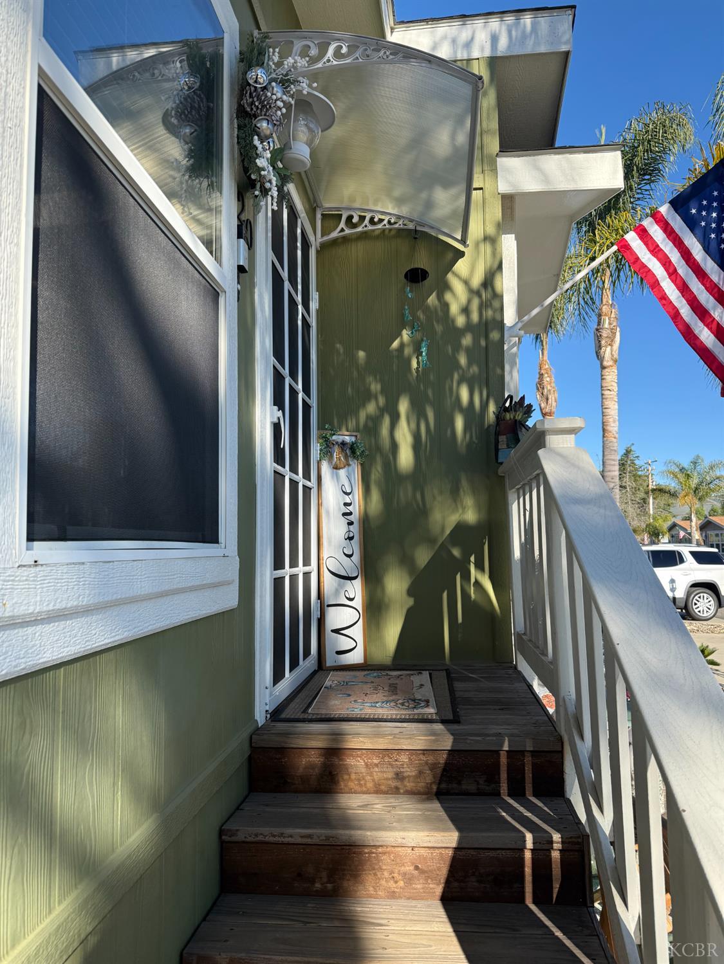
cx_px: 362
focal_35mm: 24
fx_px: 669
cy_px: 482
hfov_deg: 56.8
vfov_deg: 71.6
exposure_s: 1/2053
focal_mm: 6.76
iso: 100
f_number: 1.78
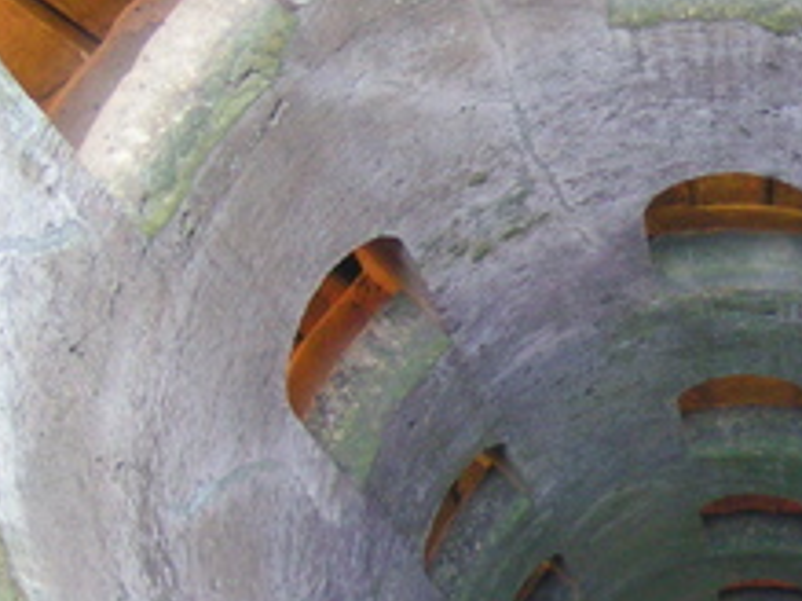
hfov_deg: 21.4
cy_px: 344
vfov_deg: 16.6
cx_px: 769
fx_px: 2061
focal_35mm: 89
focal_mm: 5.8
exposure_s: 1/2
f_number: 2.8
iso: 200
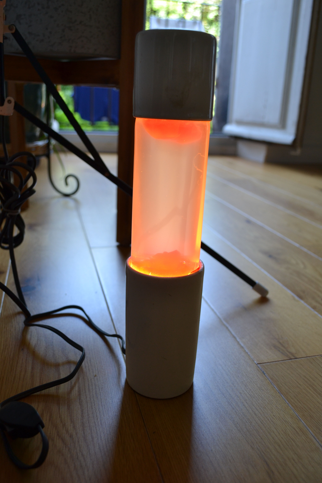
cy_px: 242
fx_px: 402
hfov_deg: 43.6
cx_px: 161
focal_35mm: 30
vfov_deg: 61.9
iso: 400
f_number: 5
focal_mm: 20
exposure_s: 1/100
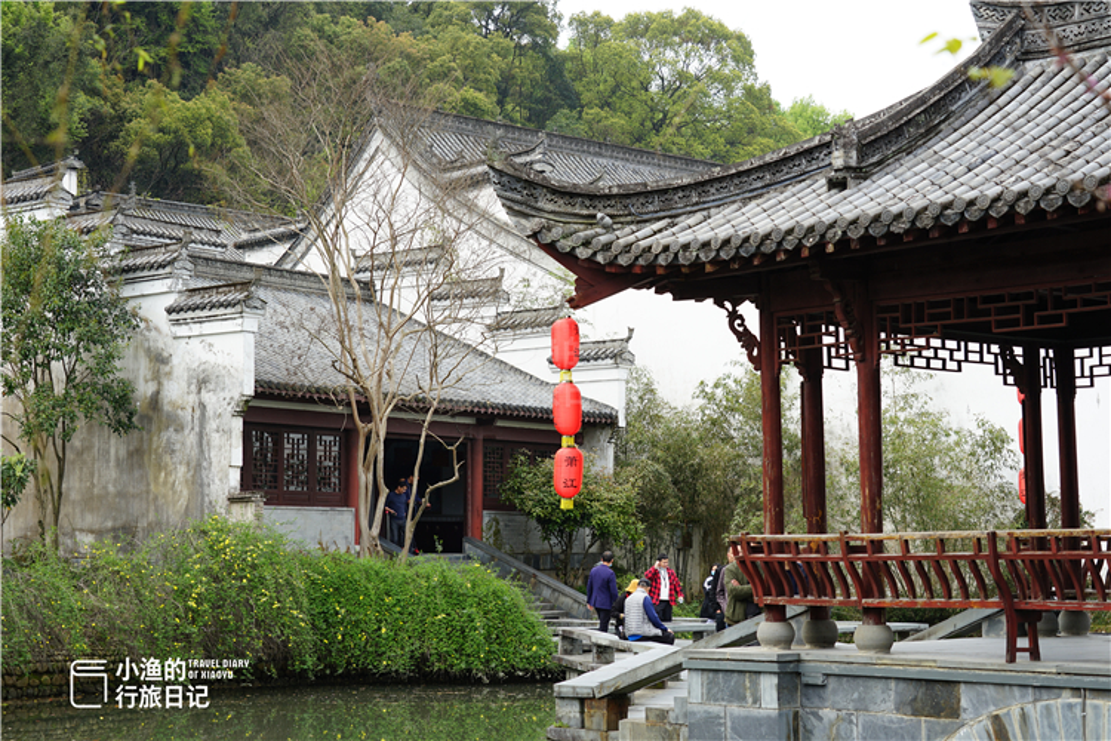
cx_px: 556
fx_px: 1882
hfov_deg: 32.9
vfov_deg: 22.3
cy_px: 370
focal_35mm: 61
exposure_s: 1/80
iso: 100
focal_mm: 61
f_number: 5.6
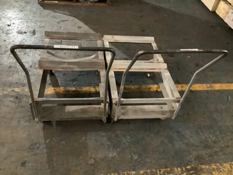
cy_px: 88
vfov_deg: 45.4
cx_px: 116
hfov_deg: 58.4
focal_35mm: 31
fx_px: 209
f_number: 2.4
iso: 800
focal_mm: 3.3
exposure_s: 1/17
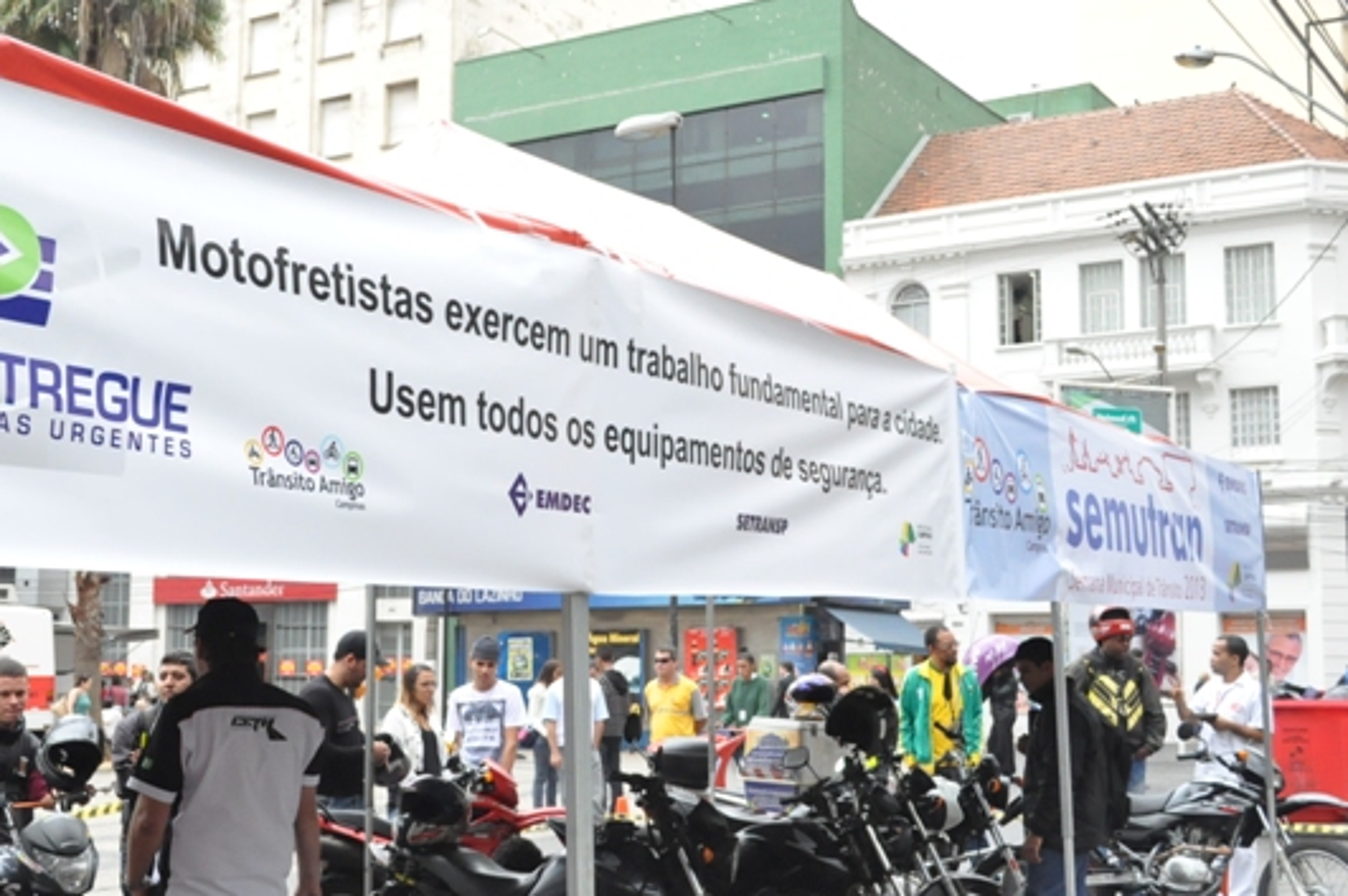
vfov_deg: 28.6
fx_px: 1758
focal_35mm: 47
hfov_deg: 41.8
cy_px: 468
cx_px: 564
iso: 3200
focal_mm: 26
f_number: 5
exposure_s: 1/1000
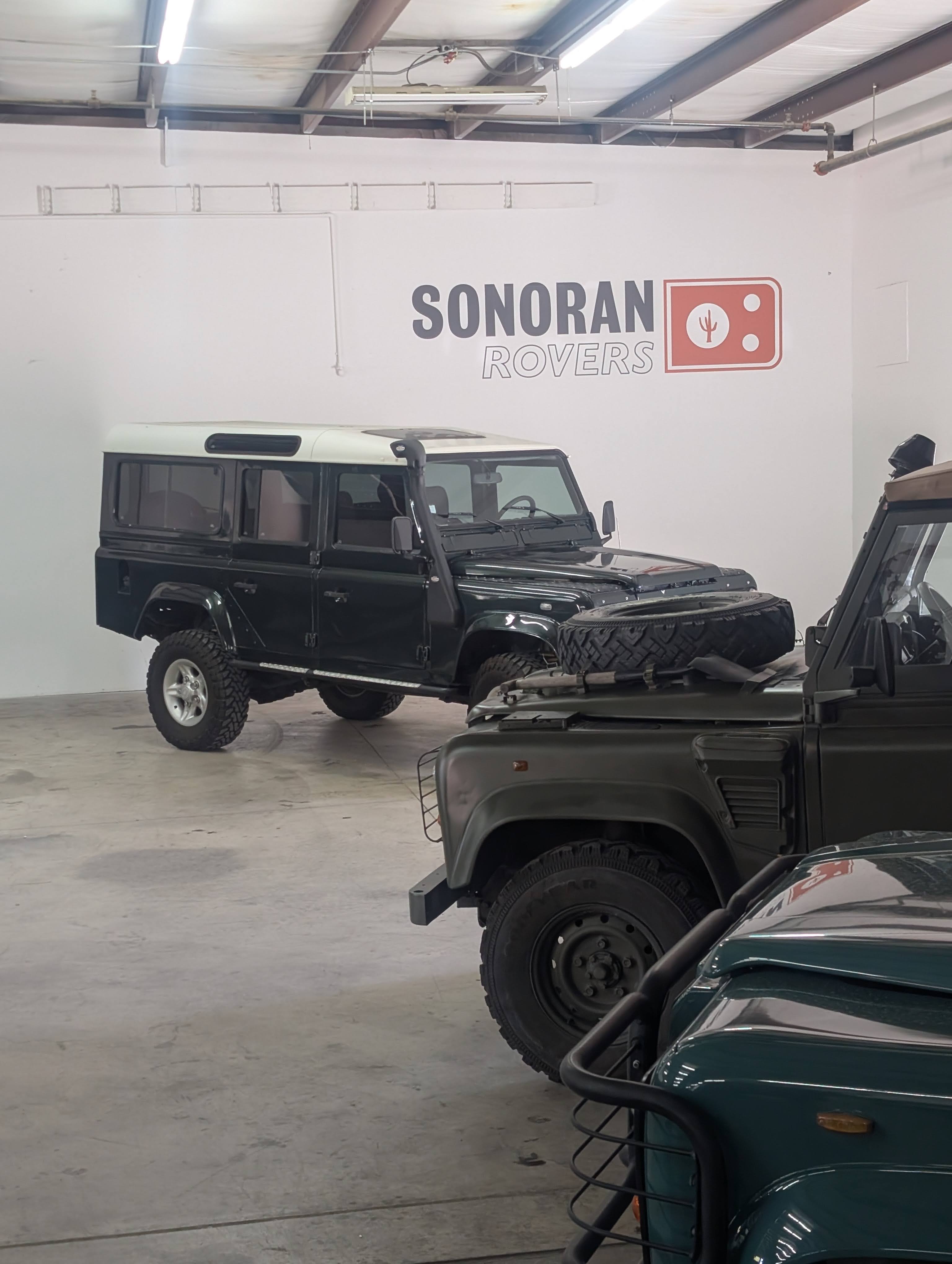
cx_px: 476
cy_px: 632
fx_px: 1792
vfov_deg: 38.9
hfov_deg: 29.7
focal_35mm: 49
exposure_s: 1/100
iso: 259
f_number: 1.68
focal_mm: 6.9
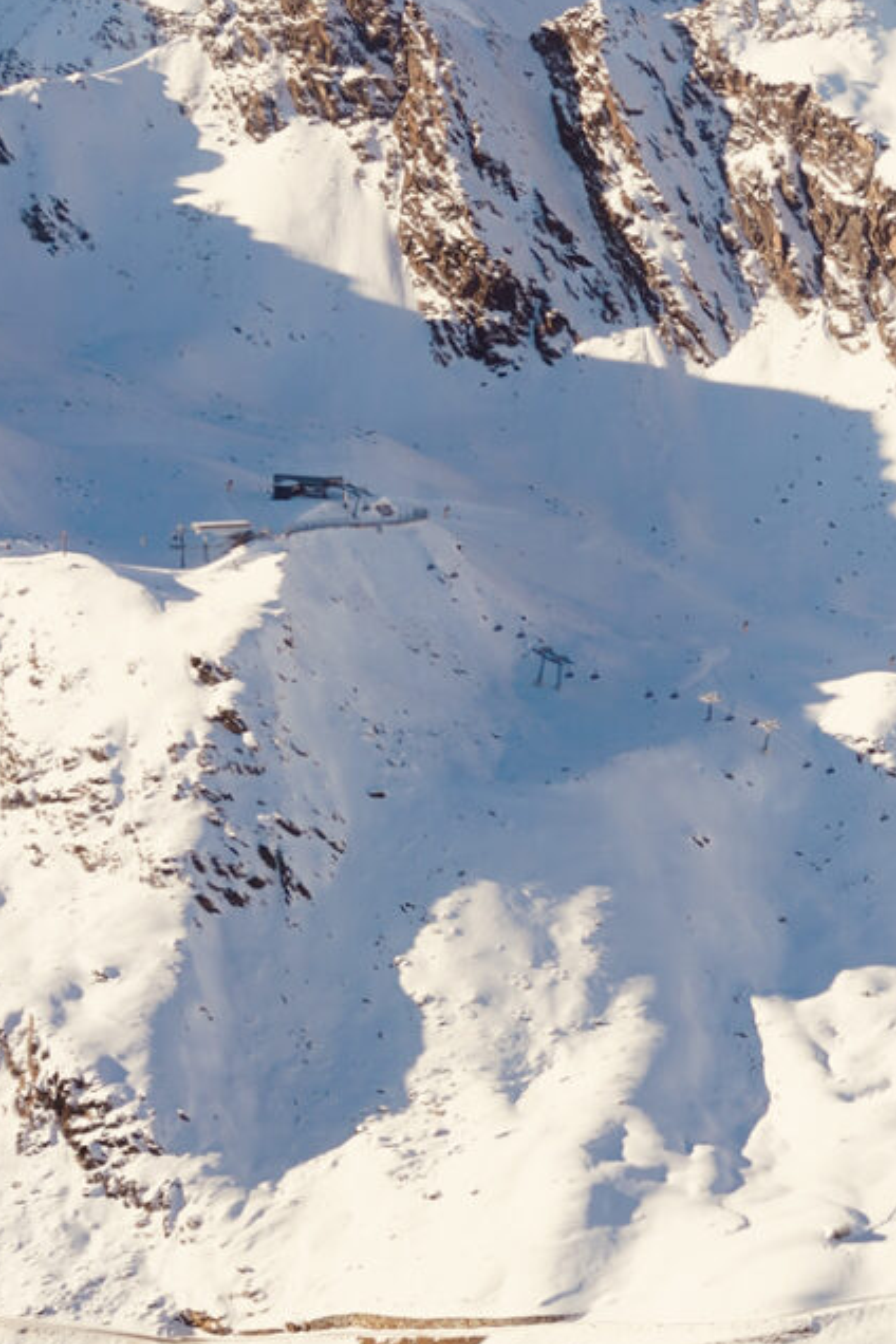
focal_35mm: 161
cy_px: 699
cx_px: 1142
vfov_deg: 12.8
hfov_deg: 8.4
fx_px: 6010
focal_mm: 50
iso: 100
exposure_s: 1/125
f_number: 6.3
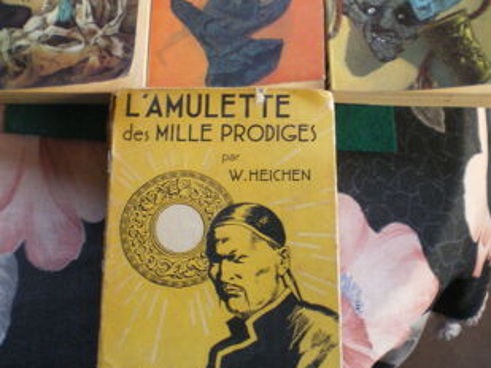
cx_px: 254
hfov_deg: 32.7
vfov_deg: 24.8
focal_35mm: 59
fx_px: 837
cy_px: 170
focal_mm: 6.3
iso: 400
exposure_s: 1/30
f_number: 3.1
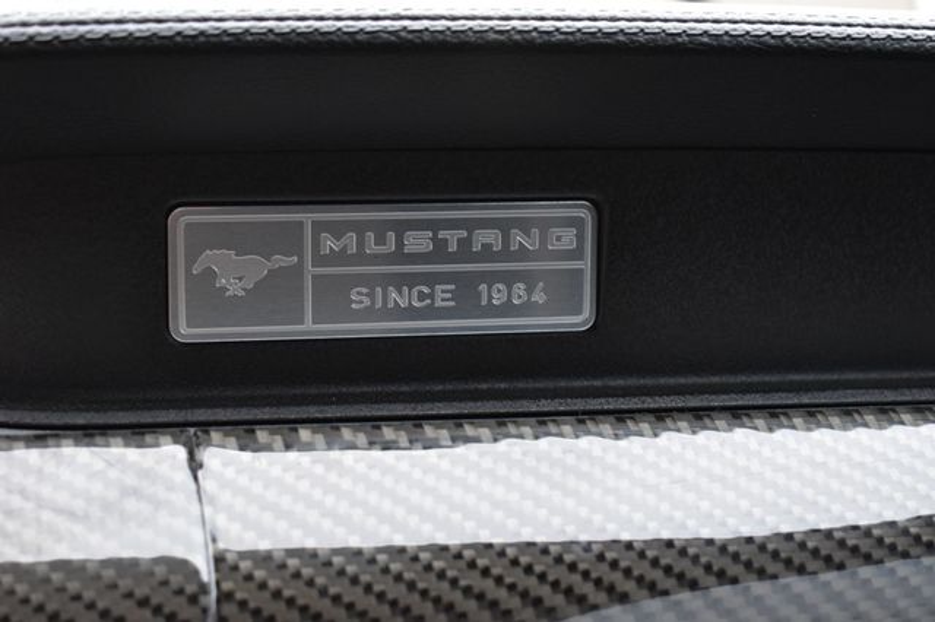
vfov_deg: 18.9
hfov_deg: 28.1
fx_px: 1869
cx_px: 468
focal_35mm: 72
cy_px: 311
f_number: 6.3
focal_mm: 48
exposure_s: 1/15
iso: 1250
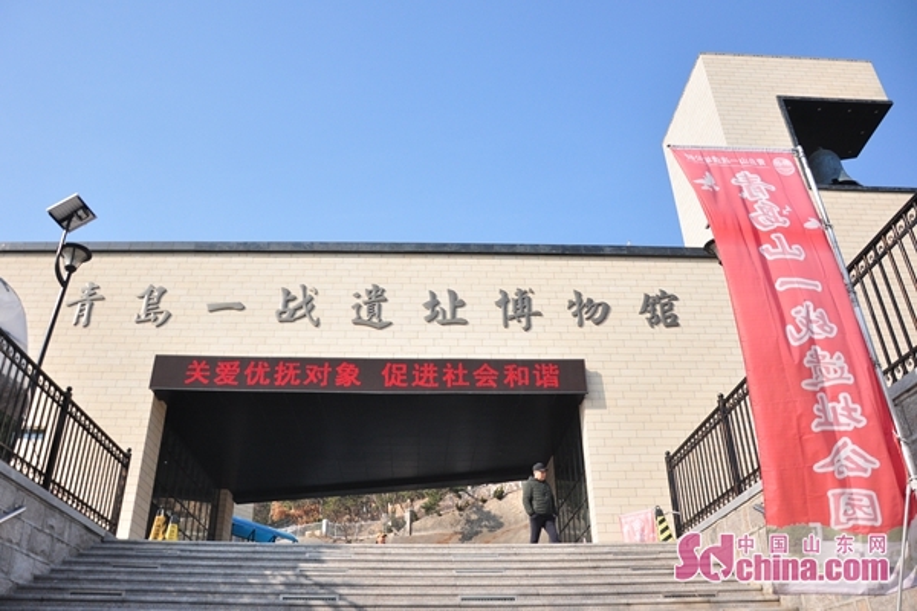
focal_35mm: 27
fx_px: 688
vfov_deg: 47.9
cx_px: 458
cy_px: 306
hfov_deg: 67.4
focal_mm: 18
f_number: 4
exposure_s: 1/4000
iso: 400
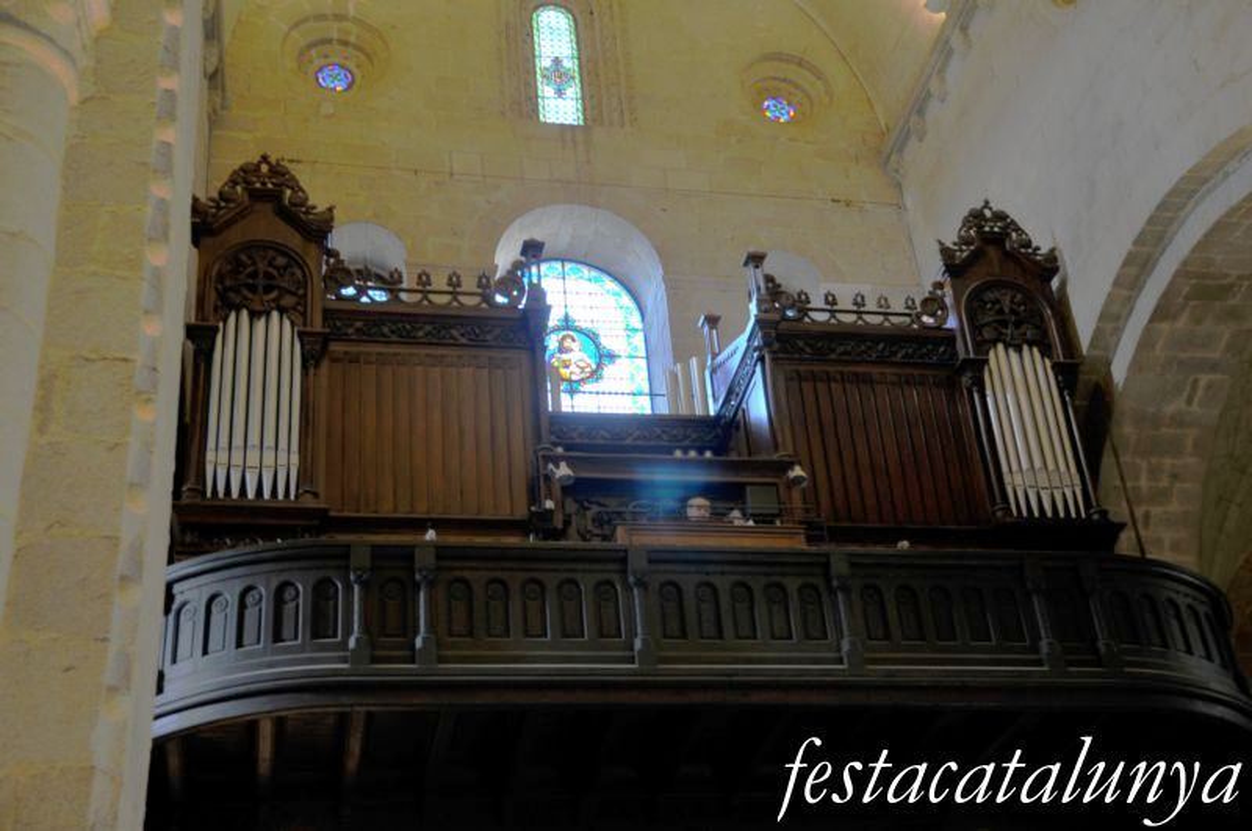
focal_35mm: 48
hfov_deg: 41.2
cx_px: 626
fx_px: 1667
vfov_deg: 28.0
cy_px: 416
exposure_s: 1/13
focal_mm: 32
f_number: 4
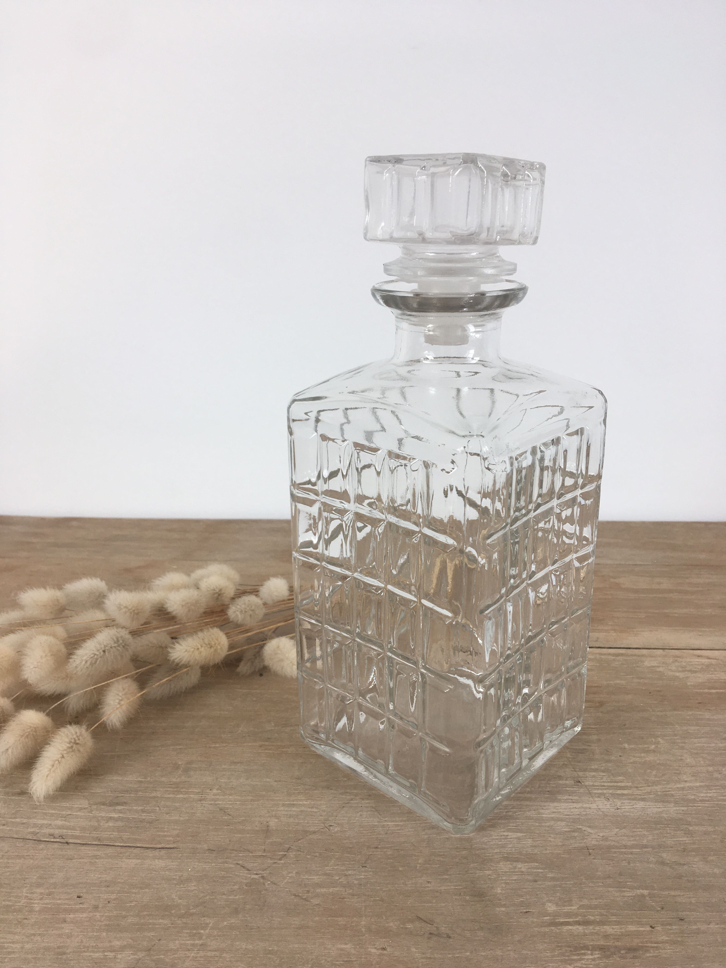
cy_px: 484
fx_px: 811
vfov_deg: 61.7
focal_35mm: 29
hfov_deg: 48.2
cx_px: 363
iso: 25
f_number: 2.2
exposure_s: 1/100
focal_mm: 4.15
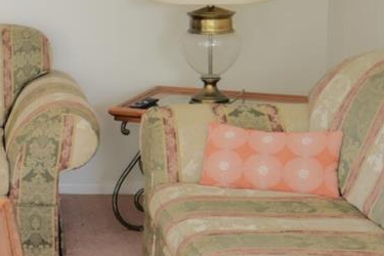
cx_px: -182
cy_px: 74
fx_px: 875
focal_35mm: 82
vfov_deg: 16.6
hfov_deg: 21.1
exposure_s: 30
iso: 100
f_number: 16
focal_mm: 15
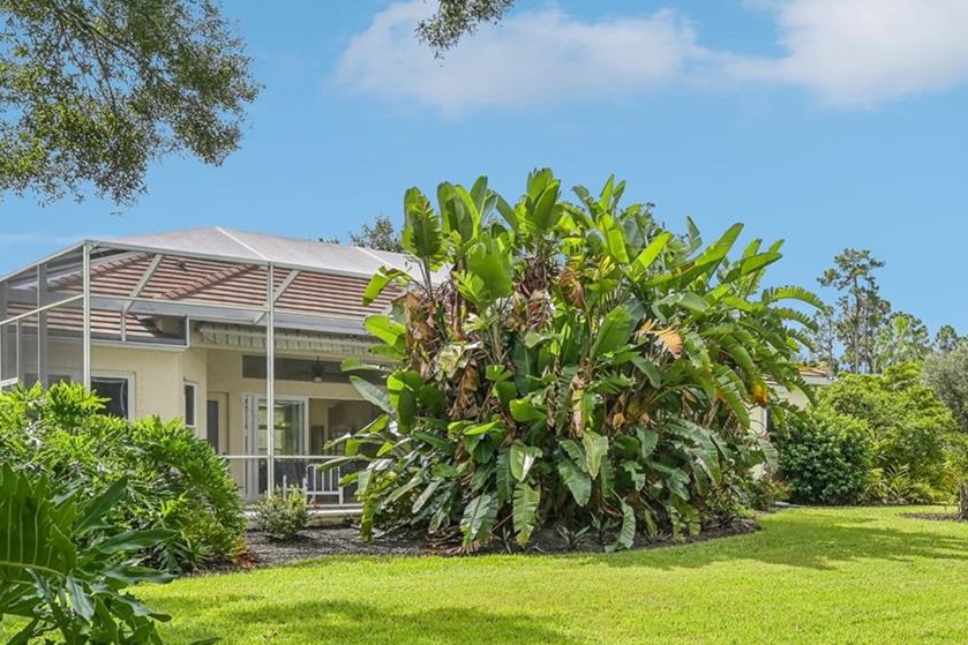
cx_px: 765
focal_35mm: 40
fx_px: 1075
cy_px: 505
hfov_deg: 46.1
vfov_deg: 32.6
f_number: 8
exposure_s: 1/800
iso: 400
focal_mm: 21
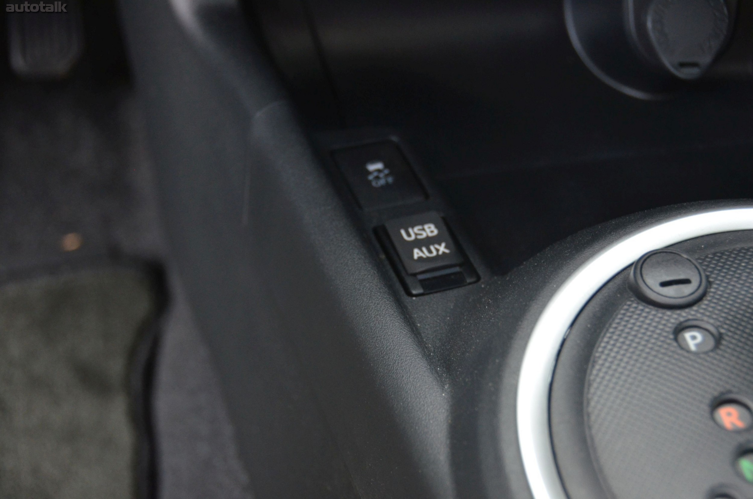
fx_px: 1566
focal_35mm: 75
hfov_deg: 27.0
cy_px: 250
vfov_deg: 18.1
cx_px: 376
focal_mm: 50
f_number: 4.8
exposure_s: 1/125
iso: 1600
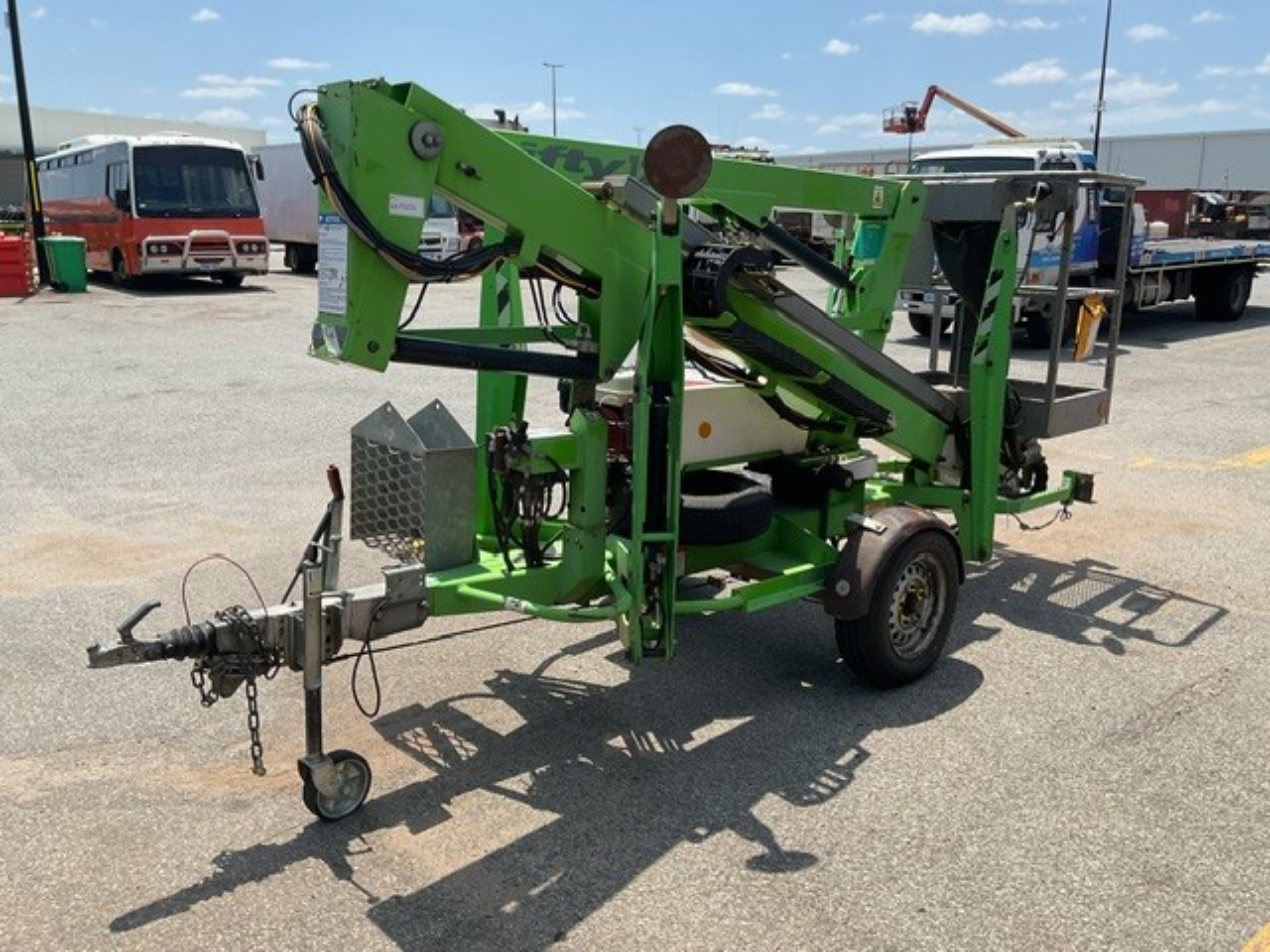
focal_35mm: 29
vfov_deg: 48.2
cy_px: 476
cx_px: 635
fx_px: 1064
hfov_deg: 61.7
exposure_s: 1/1984
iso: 16
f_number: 1.8
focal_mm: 3
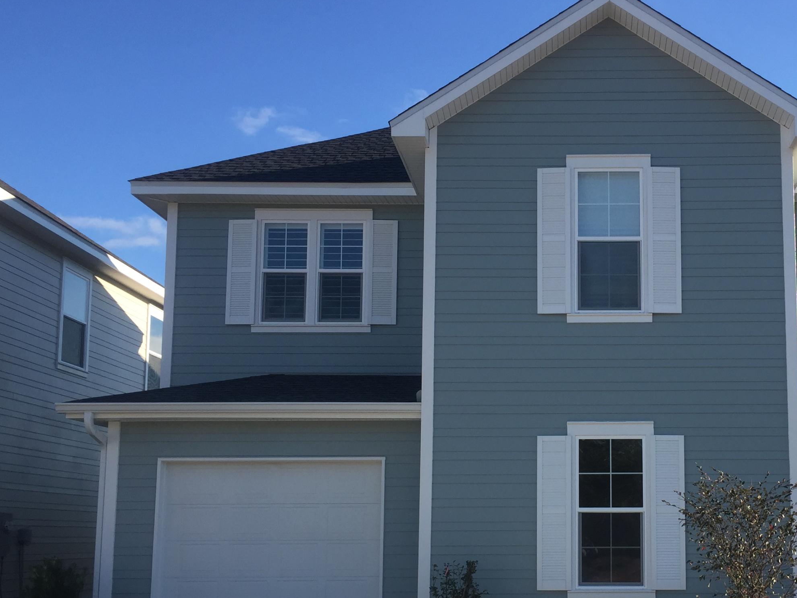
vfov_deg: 32.5
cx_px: 572
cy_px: 417
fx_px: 1013
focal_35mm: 44
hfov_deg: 42.0
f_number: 2.2
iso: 32
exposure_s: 1/964
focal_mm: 4.15
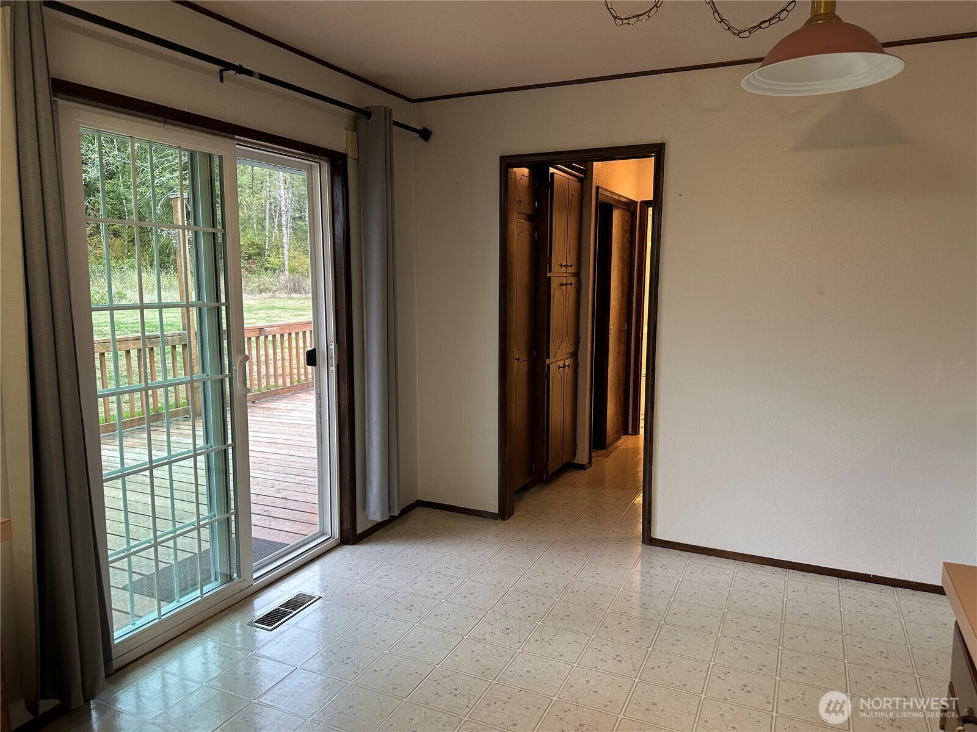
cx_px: 488
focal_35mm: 24
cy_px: 366
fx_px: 677
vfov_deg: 56.8
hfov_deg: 71.6
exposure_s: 1/60
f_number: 1.78
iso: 160
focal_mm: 6.86
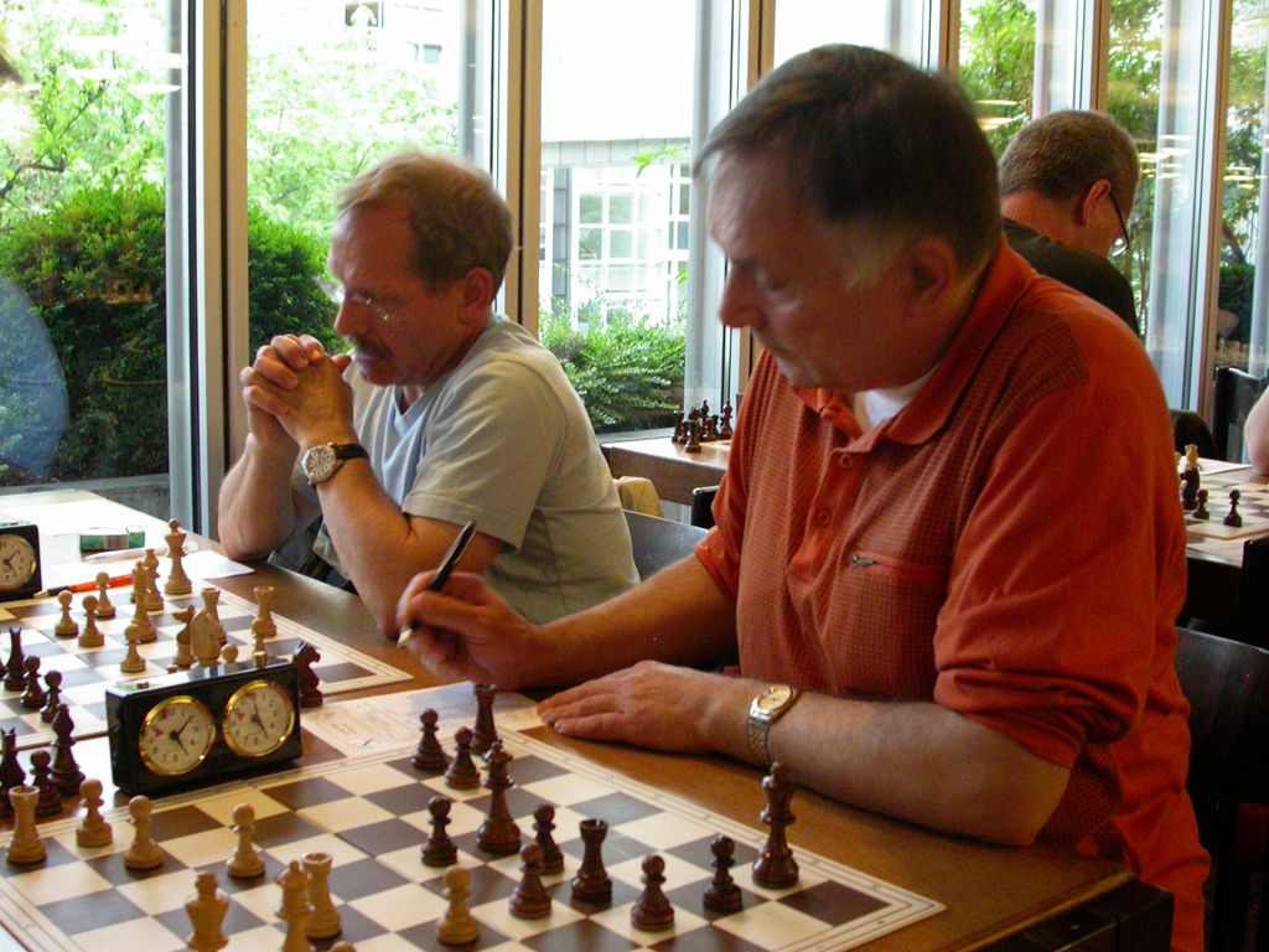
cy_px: 476
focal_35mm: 44
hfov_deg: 42.9
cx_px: 634
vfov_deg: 32.9
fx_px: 1613
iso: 400
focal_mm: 9.1
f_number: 2.7
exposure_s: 1/29.8
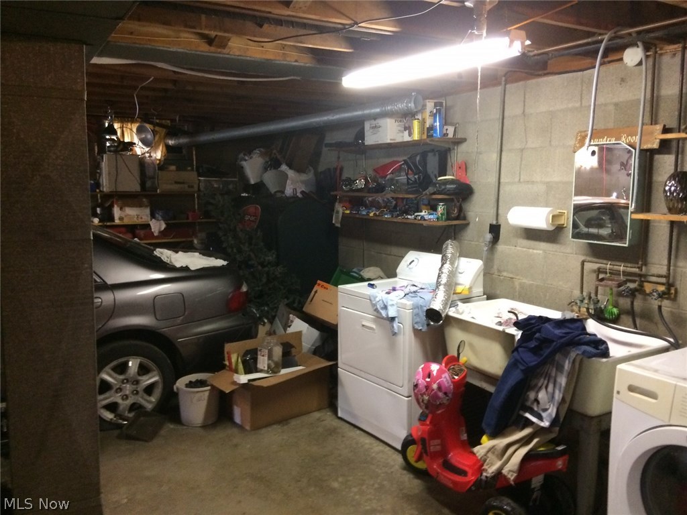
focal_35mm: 29
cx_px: 344
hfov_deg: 61.7
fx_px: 576
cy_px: 258
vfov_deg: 48.2
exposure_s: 1/24
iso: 320
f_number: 2.2
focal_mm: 4.15
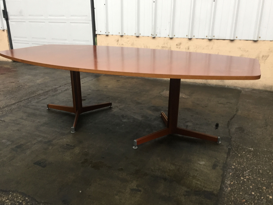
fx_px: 237
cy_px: 102
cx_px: 137
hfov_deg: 60.0
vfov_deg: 46.8
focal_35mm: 30
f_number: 2.2
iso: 160
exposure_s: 1/33
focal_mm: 4.15
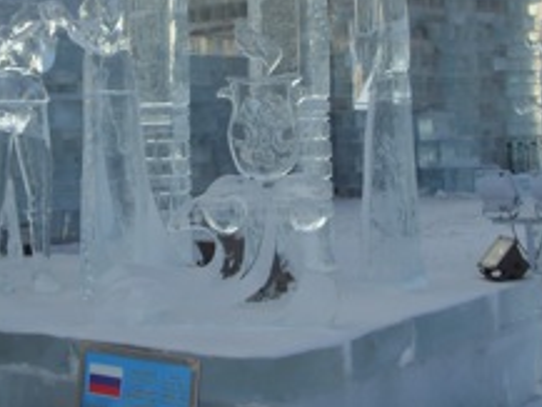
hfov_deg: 24.5
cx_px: 165
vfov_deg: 18.5
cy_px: 72
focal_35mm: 79
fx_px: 1238
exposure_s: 1/125
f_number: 6.2
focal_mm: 6.6
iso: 80
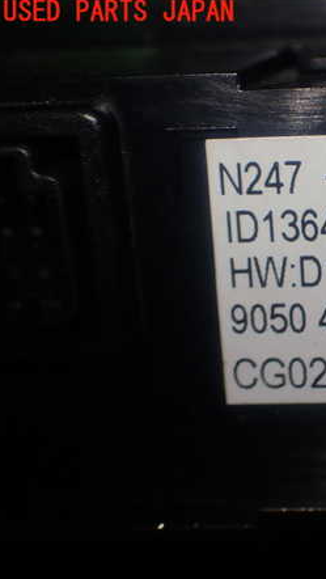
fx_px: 998
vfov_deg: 32.3
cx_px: 389
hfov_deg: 17.7
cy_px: 291
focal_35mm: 65
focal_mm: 7.84
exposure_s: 1/80
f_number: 2.9
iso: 100
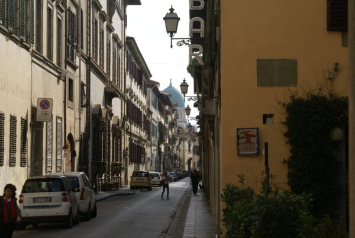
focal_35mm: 105
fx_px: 1037
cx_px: 178
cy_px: 119
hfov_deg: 19.4
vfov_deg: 13.1
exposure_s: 1/160
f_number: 10
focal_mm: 70
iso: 100
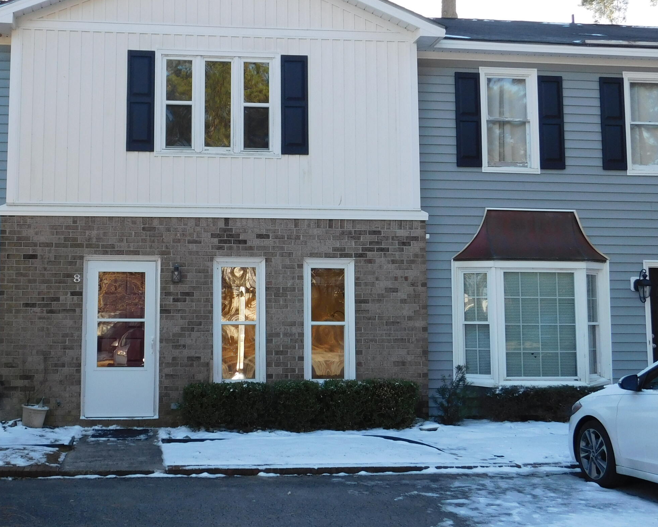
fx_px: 876
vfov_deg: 33.4
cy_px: 230
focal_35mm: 45
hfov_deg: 40.8
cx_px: 235
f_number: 3.2
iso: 125
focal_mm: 5.3
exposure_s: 1/320
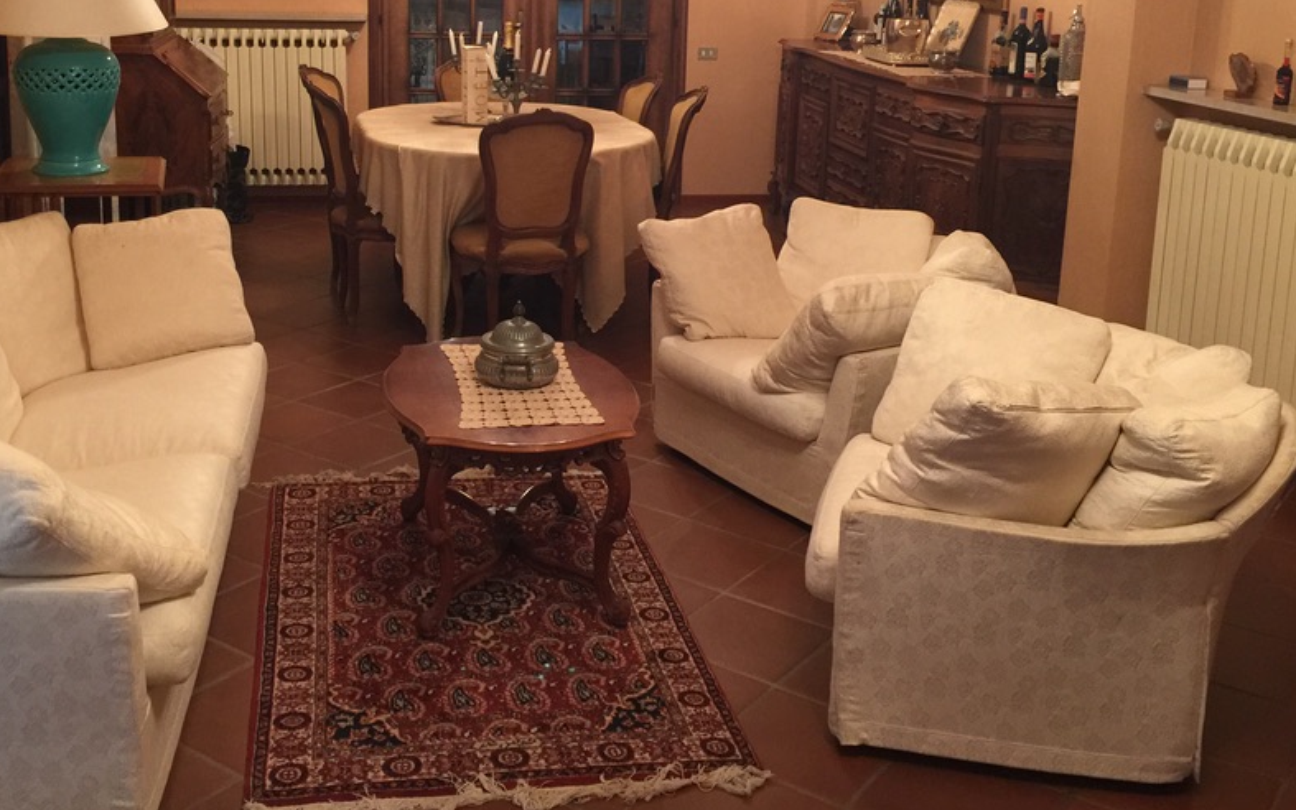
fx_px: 1413
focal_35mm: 40
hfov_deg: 49.1
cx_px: 560
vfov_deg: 31.6
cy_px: 235
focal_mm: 4.15
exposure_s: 1/10
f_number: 2.2
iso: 125
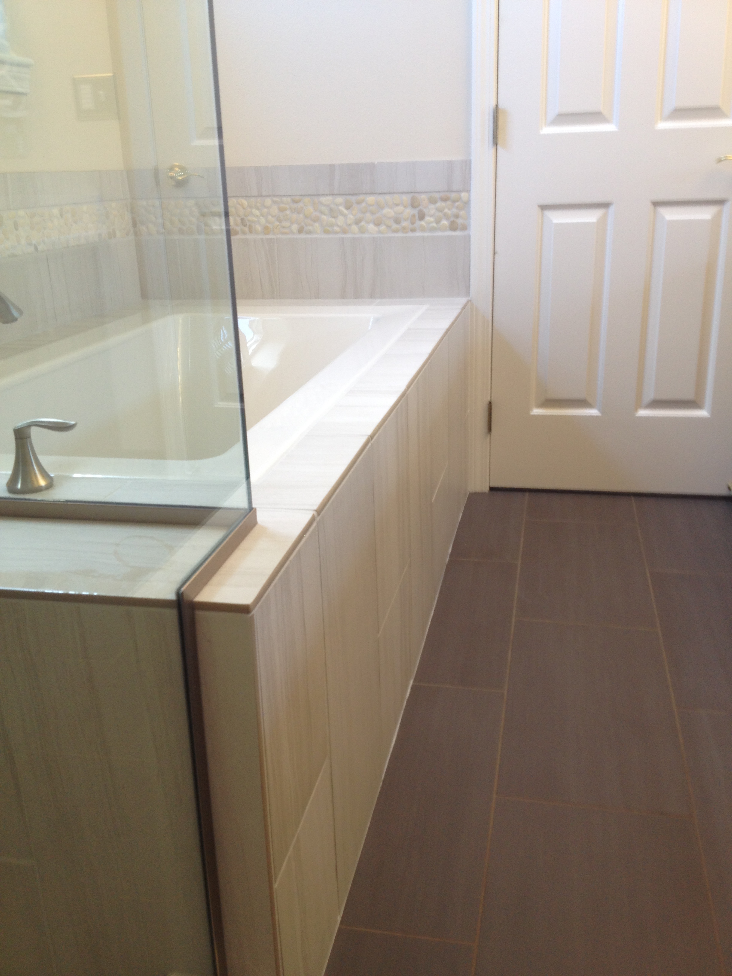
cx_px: 366
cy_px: 488
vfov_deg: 52.6
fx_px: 987
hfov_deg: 40.7
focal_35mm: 35
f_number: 2.4
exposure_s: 1/20
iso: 64
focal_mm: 4.28
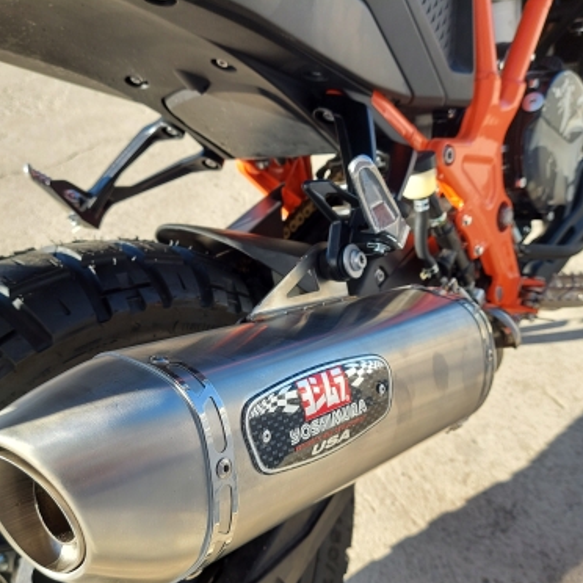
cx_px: 255
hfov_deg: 49.6
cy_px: 332
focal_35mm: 33
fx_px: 629
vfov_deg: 49.6
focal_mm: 5.23
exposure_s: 1/479
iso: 40
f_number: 1.8
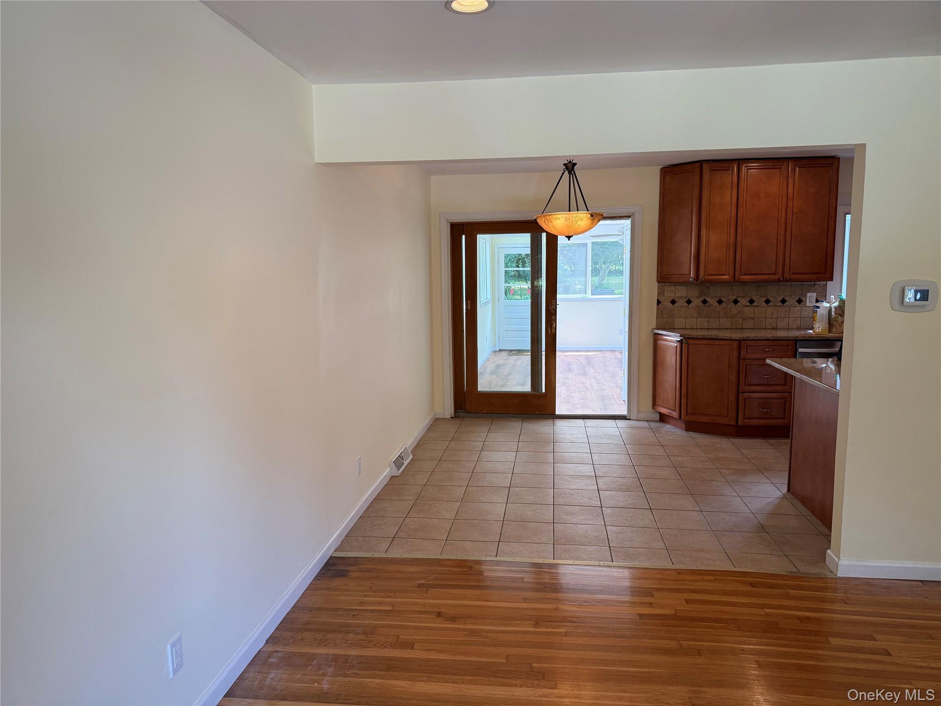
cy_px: 353
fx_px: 652
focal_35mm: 24
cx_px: 470
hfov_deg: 71.6
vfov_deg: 56.8
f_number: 1.78
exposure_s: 1/120
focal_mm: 6.76
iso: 125
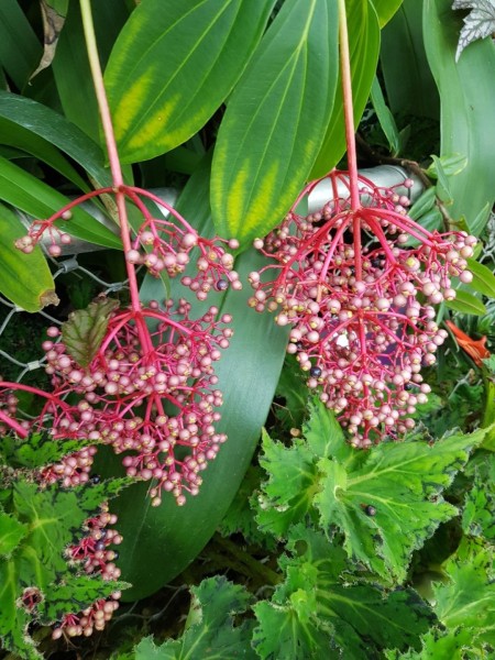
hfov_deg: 53.1
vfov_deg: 67.3
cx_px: 248
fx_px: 496
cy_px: 330
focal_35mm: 26
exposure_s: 1/120
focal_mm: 4.2
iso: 80
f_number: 1.7
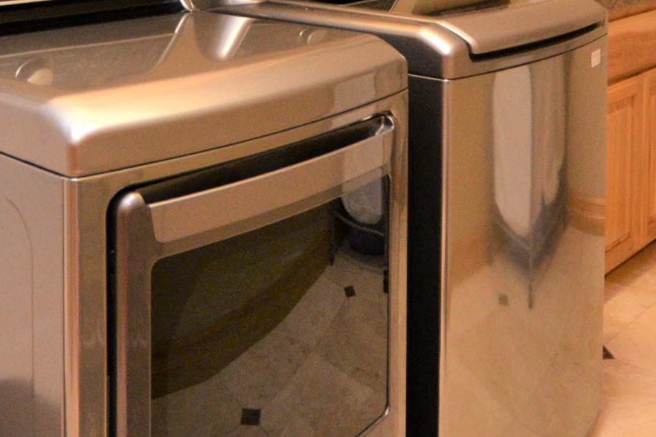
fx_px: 929
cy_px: -152
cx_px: 226
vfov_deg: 23.1
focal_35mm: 51
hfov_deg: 38.5
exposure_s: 1/60
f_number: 3.5
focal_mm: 10
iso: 1400
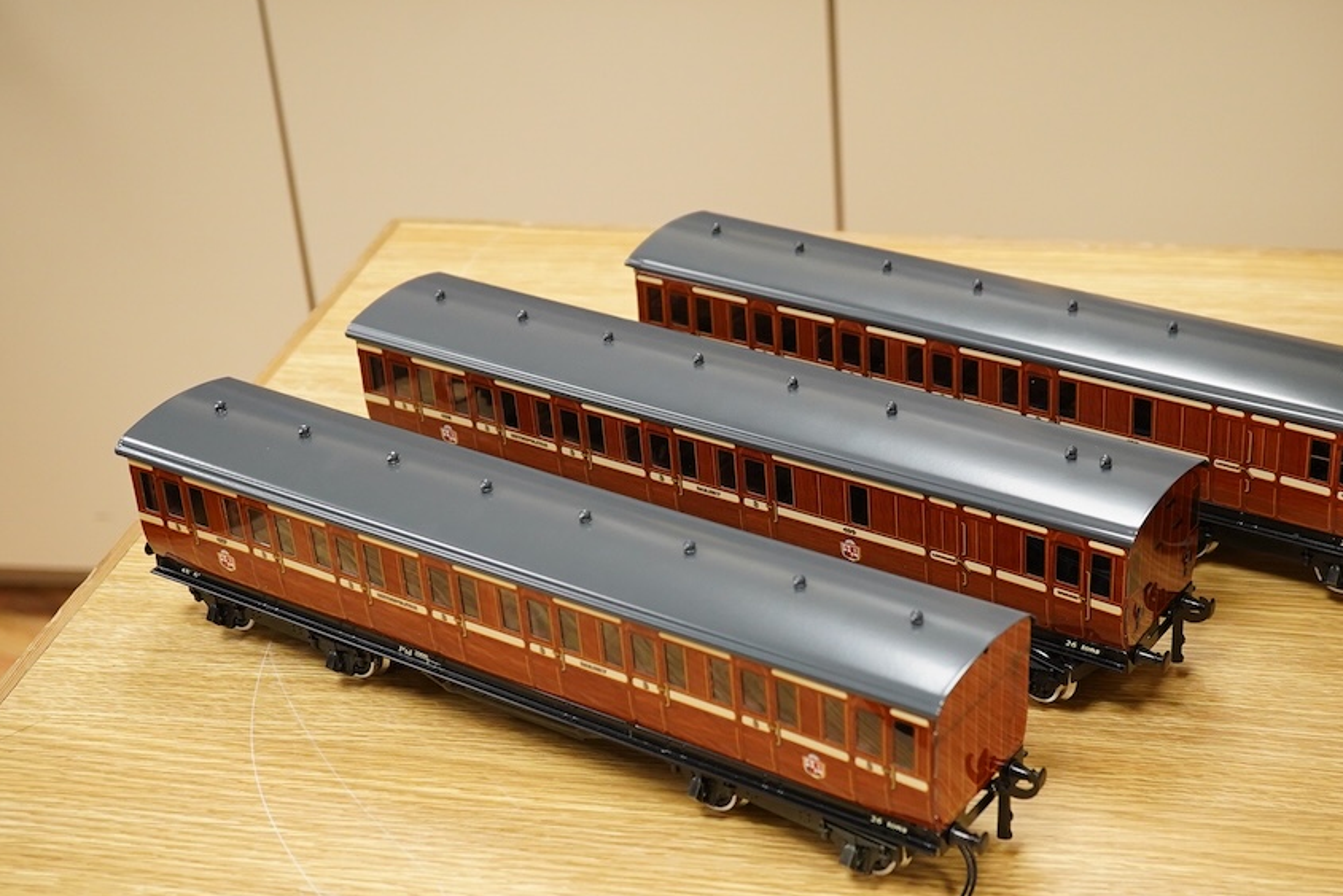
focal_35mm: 60
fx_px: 2239
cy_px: 509
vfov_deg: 22.6
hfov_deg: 33.3
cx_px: 819
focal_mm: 30
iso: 2000
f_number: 6.3
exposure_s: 1/200
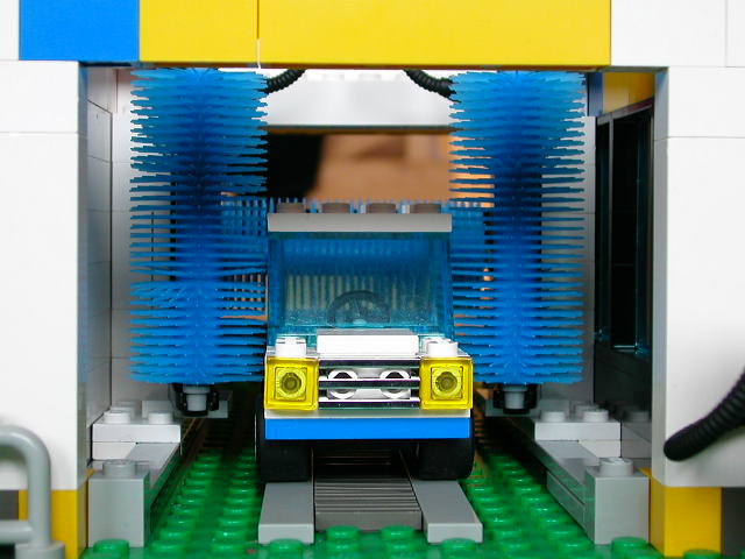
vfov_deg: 22.9
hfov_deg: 30.3
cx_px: 372
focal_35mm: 64
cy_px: 280
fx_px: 1377
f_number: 3.5
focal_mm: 9.7
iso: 127
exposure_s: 1/4.3
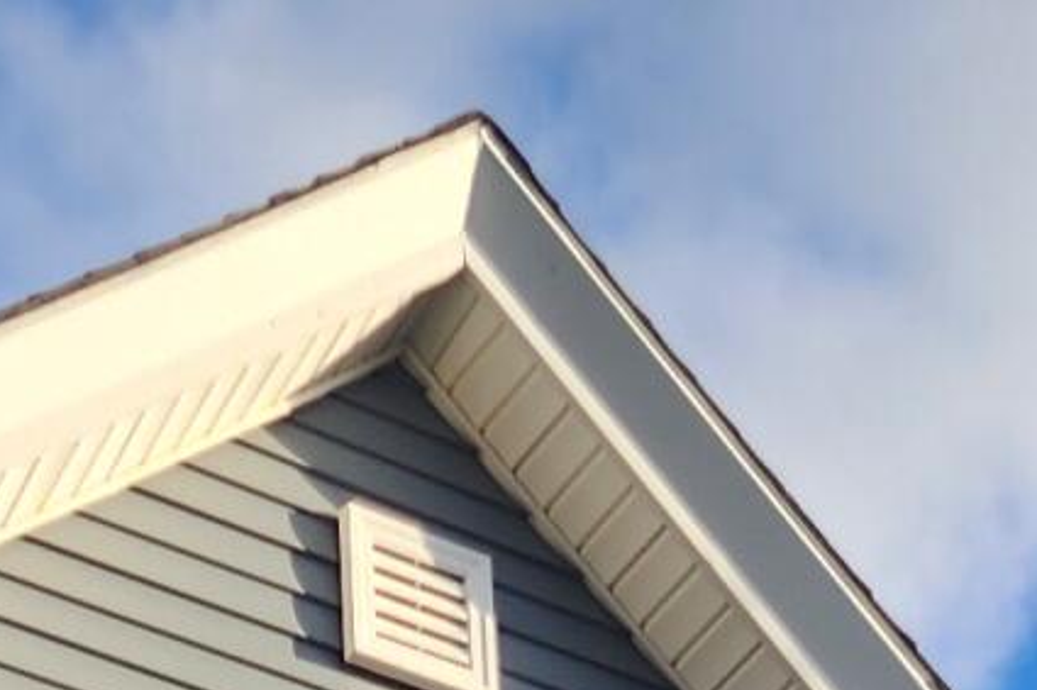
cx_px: 639
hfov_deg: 12.2
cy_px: 2740
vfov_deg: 6.5
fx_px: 4866
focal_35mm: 169
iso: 12
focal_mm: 6.4
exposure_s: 1/515
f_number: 1.8
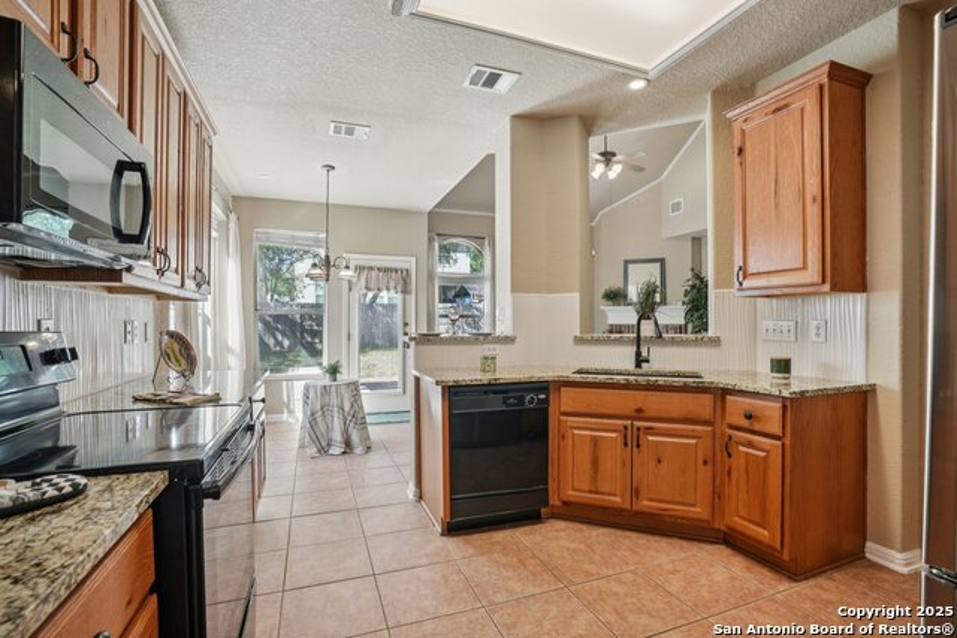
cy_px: 319
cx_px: 478
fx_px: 425
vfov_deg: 73.8
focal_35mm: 16
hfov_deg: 96.7
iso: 400
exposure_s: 1/20
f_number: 8
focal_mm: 16
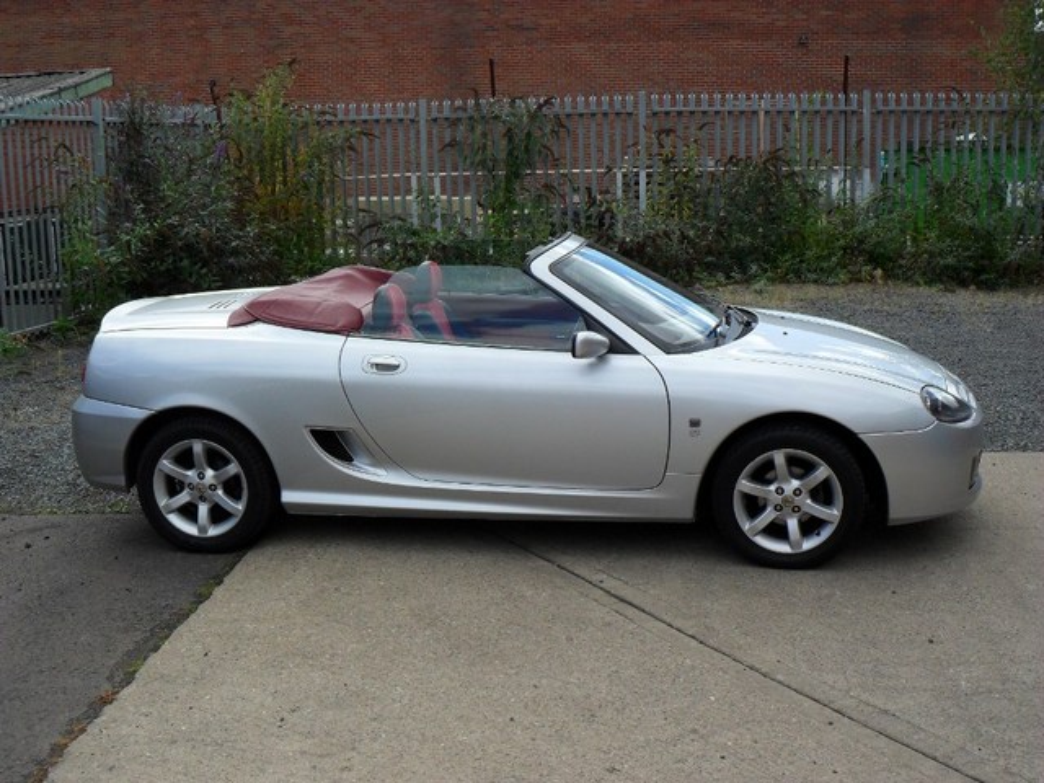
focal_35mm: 44
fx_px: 1327
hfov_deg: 42.9
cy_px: 392
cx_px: 522
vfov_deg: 32.9
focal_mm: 7.8
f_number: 4.5
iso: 100
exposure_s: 1/500
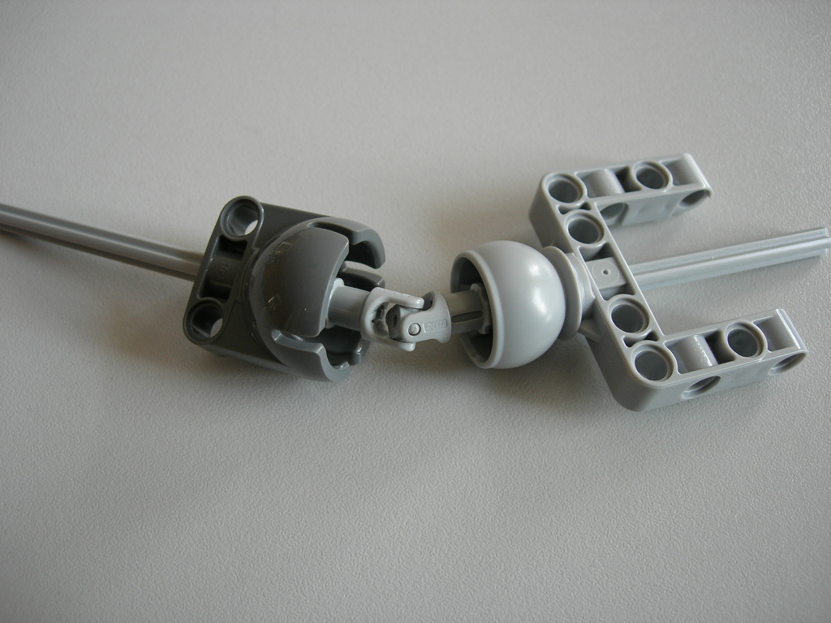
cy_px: 312
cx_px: 416
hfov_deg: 49.0
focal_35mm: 38
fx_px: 912
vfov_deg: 37.7
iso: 64
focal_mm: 7.8
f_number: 2.8
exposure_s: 1/12.6
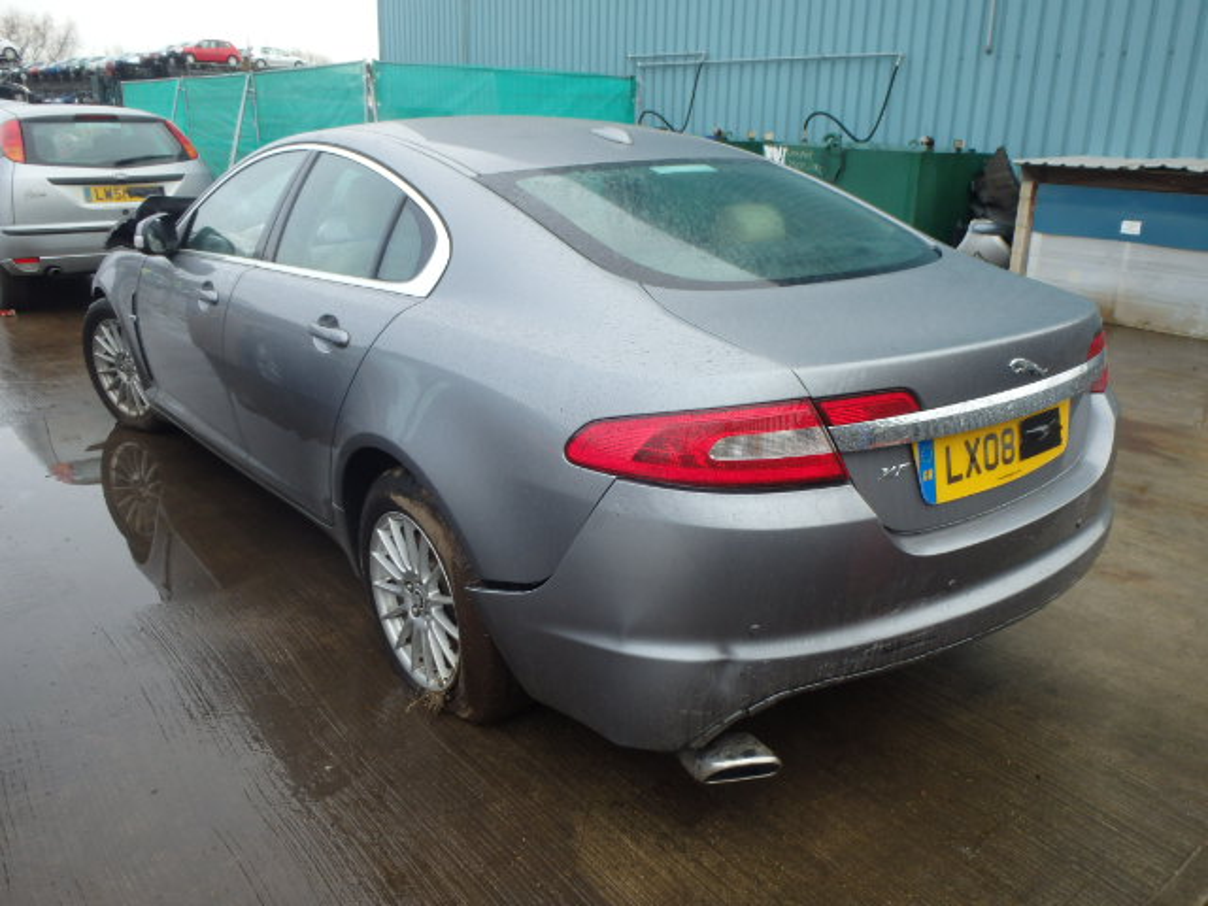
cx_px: 604
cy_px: 453
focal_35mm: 28
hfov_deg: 63.4
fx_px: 977
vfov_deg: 49.7
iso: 125
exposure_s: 1/125
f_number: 3.9
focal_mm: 5
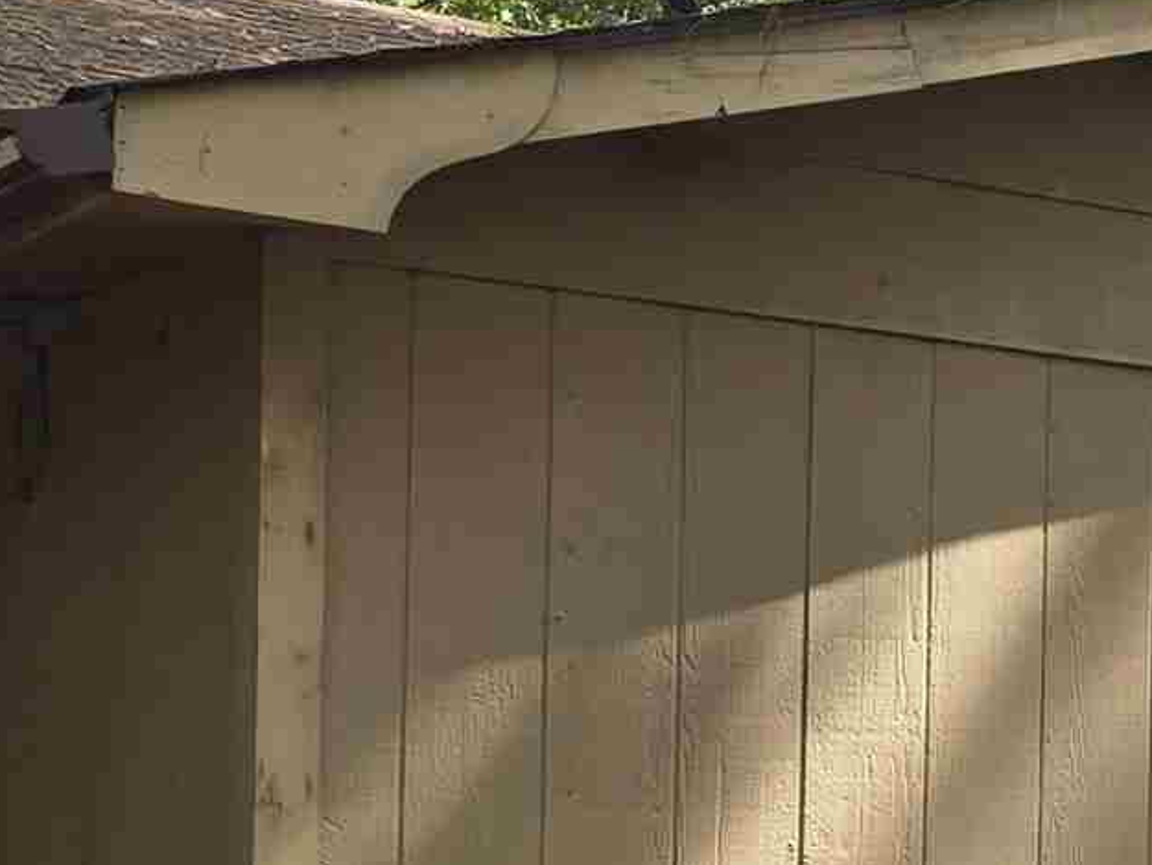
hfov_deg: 13.9
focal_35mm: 113
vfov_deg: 12.9
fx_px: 3761
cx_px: 2499
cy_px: 891
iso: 12
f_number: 1.7
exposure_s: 1/188
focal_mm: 6.3
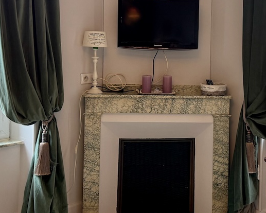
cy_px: 64
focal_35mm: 58
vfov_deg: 26.0
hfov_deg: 32.3
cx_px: 172
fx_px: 457
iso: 160
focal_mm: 6.76
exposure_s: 1/100
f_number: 1.78
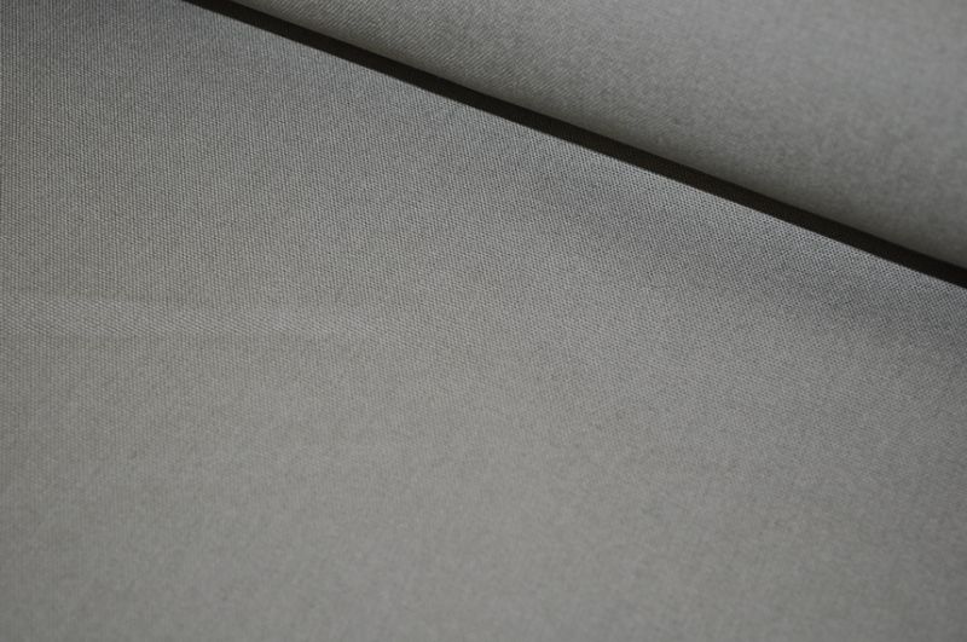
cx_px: 484
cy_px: 321
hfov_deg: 35.1
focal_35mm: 57
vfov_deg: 23.7
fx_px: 1529
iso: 450
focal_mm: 38
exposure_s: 1/60
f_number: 5
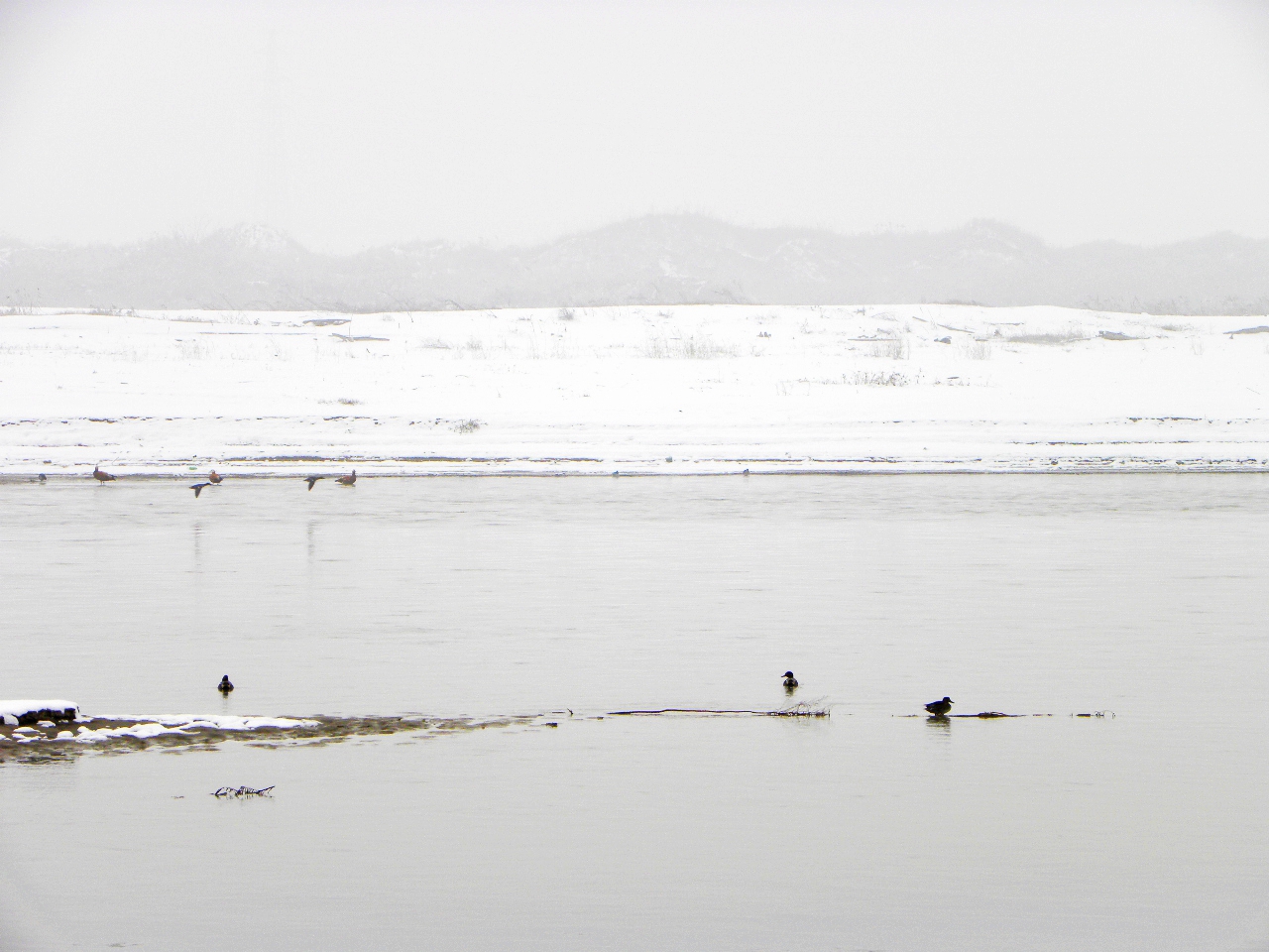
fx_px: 7772
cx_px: 634
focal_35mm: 212
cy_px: 476
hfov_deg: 9.3
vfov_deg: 7.0
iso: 64
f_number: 5.6
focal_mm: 37.7
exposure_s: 1/443
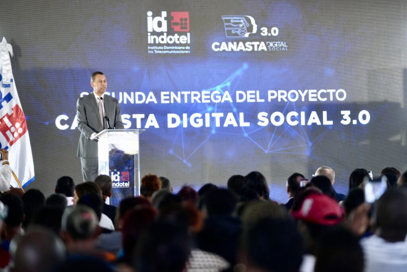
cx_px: 204
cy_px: 136
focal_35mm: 144
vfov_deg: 9.5
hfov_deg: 14.2
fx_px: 1628
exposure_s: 1/80
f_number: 2.8
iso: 1000
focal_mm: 144
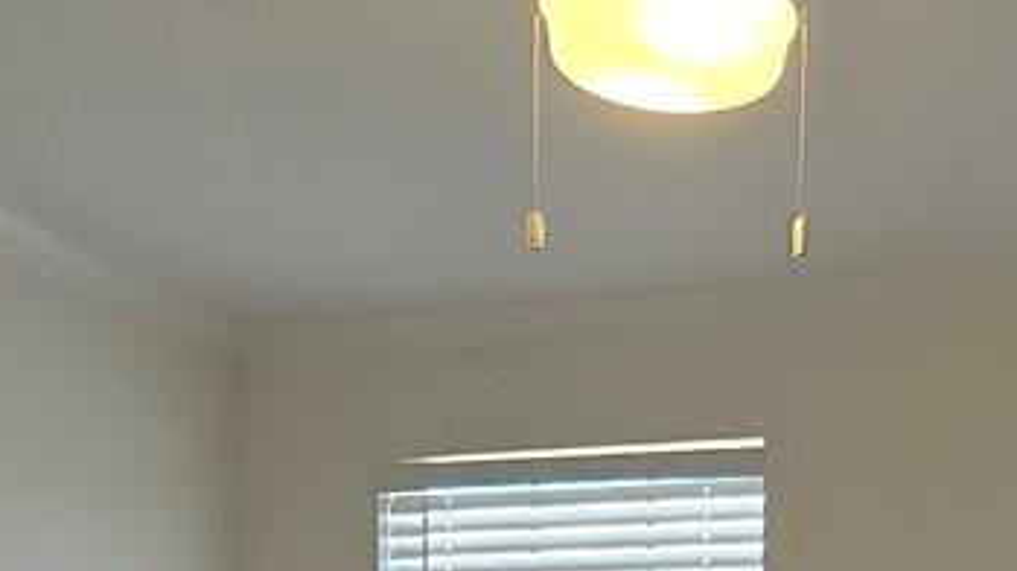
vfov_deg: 15.4
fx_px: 1752
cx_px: 763
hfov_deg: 31.8
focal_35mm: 65
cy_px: 1092
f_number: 2.2
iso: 80
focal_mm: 2.2
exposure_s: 1/60
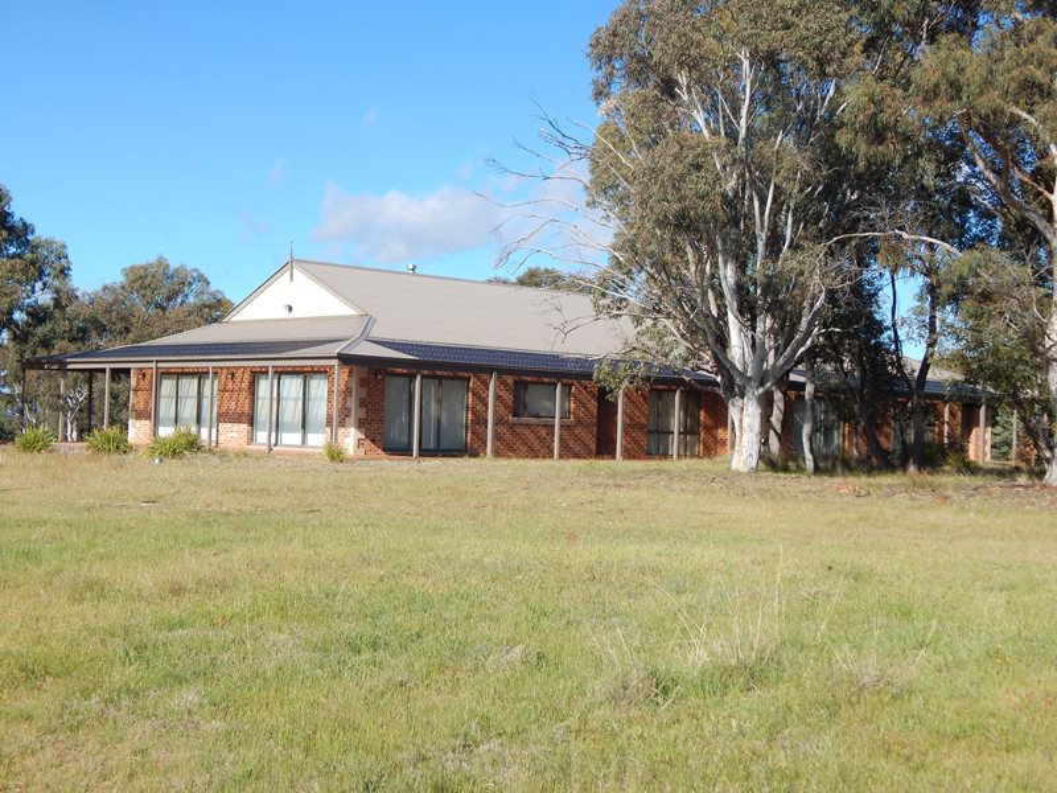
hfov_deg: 39.7
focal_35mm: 48
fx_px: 1466
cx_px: 528
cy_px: 396
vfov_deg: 30.3
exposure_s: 1/1000
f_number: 3.7
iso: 125
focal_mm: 8.6
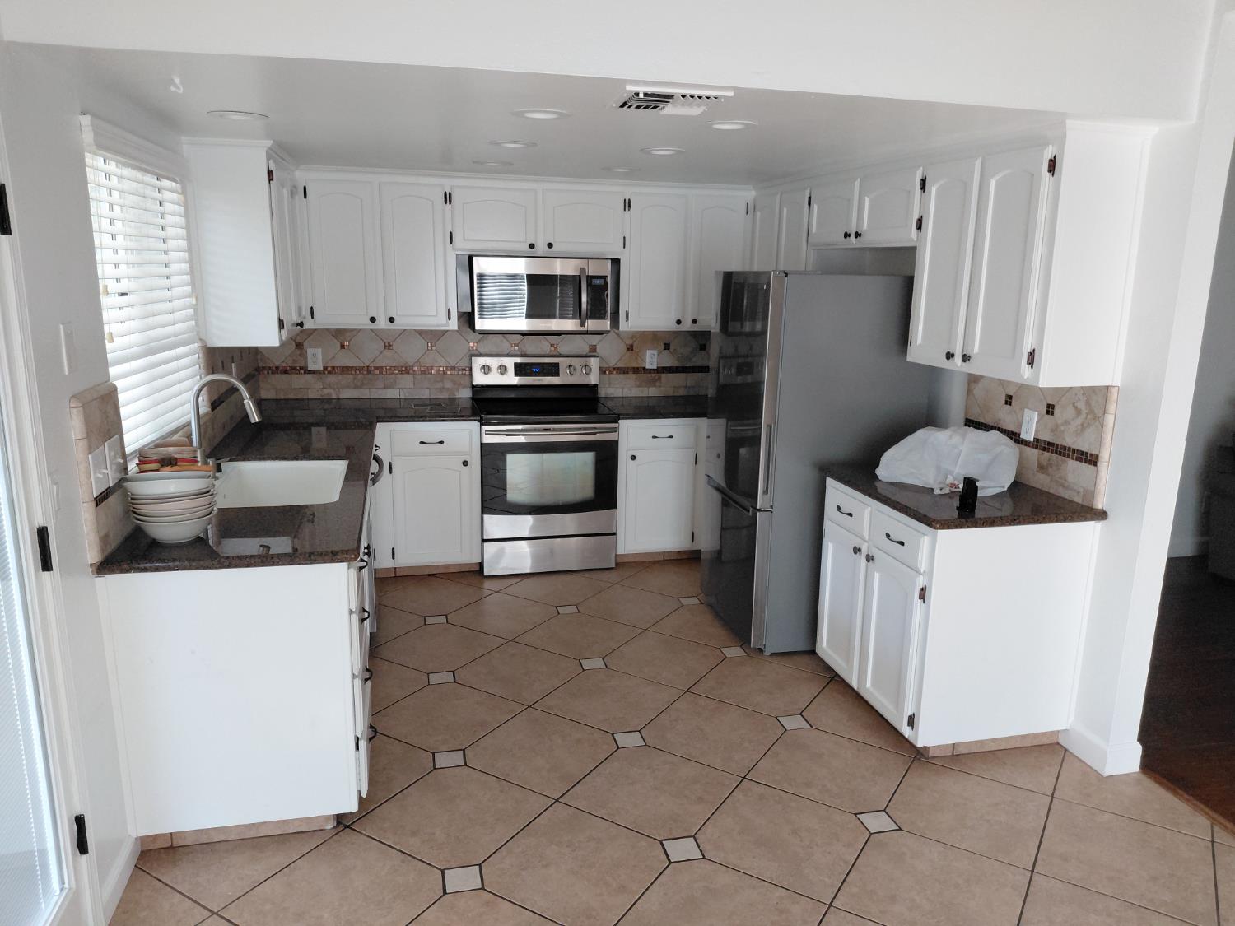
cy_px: 463
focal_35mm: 25
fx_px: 892
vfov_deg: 54.9
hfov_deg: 69.4
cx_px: 618
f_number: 1.8
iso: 250
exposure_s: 1/120
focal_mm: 4.69
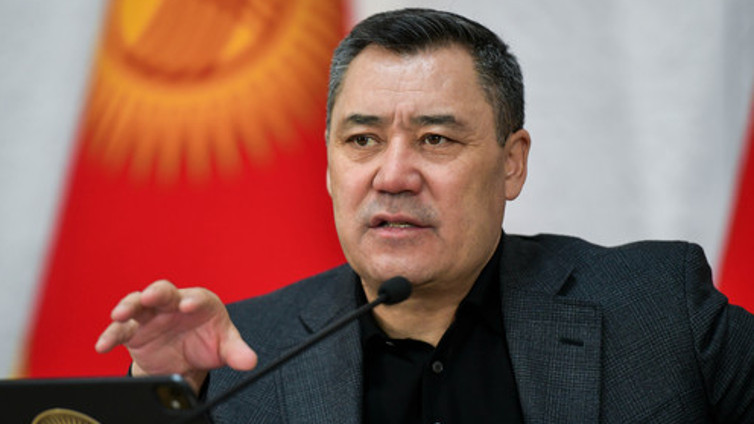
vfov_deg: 5.8
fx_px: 4219
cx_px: 377
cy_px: 230
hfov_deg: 10.2
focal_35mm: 211
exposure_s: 1/400
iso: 1600
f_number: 2.8
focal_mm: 200
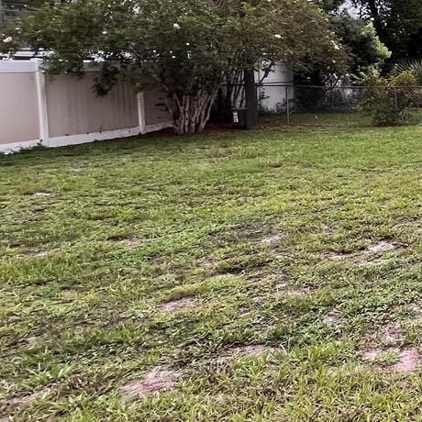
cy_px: 129
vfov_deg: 41.1
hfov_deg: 27.1
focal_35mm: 40
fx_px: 552
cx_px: 652
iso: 50
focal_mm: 1.57
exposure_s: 1/99
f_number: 1.8
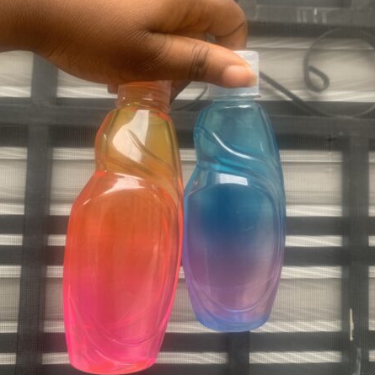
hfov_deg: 52.5
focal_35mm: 31
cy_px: 155
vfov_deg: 52.3
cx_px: 186
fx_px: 380
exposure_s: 1/121
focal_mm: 4.25
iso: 40
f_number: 1.8
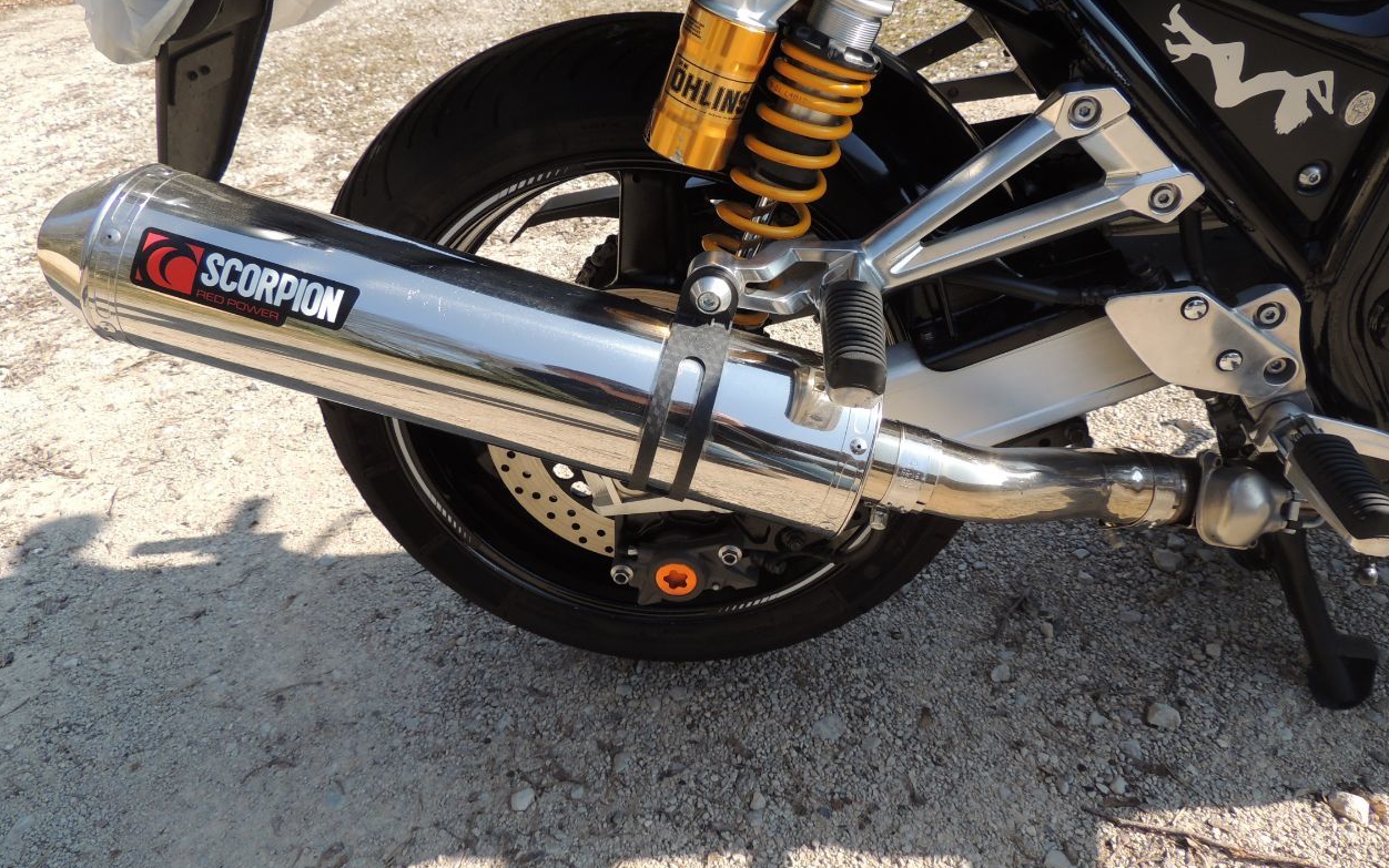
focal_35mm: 26
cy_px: 367
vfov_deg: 47.5
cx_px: 704
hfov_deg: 70.4
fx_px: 984
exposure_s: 1/640
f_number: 3
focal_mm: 4.3
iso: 100
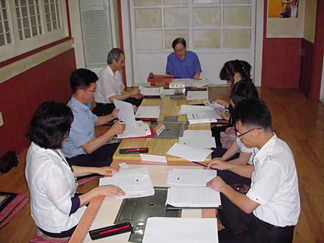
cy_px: 122
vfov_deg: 37.7
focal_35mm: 38
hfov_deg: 49.0
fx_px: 356
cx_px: 162
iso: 320
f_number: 3.3
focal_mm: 6.3
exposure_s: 1/100
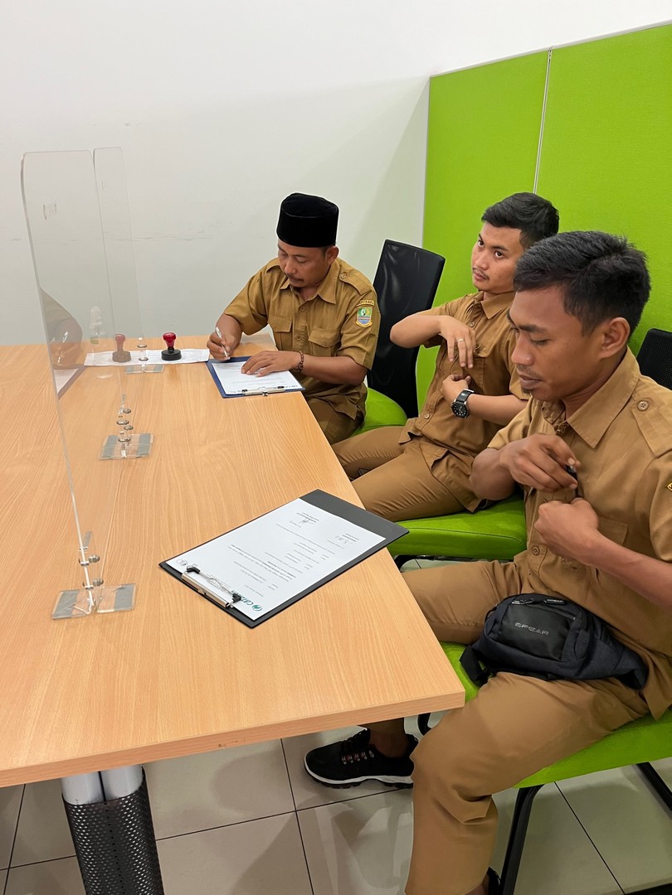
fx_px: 673
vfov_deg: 67.3
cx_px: 336
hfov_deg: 53.1
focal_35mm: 26
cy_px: 448
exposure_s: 1/50
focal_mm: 5.1
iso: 125
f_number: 1.6
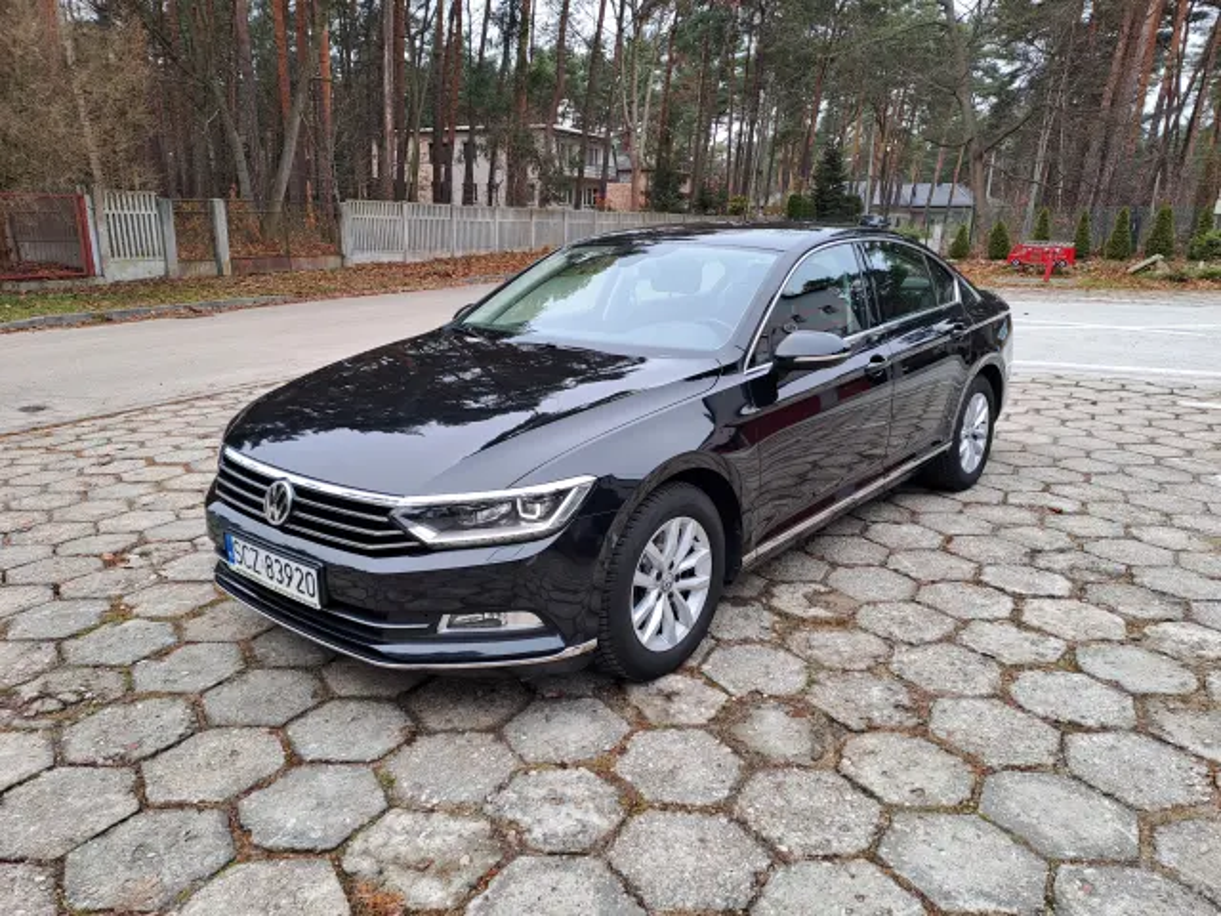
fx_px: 882
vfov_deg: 54.9
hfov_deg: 69.4
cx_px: 610
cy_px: 458
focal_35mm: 25
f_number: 1.8
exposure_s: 1/108
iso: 32
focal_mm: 4.65
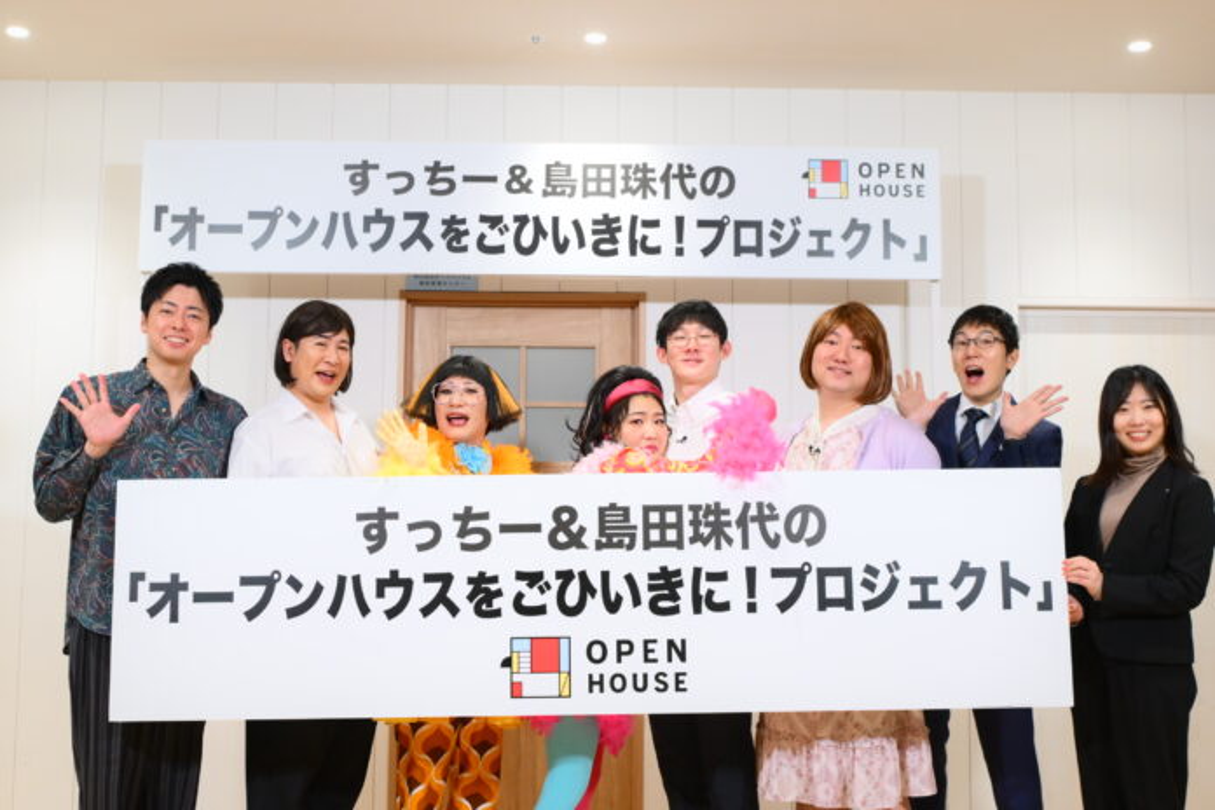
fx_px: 1552
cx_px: 608
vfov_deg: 29.2
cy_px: 405
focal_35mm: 46
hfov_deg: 42.7
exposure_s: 1/160
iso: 1600
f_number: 4.5
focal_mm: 31
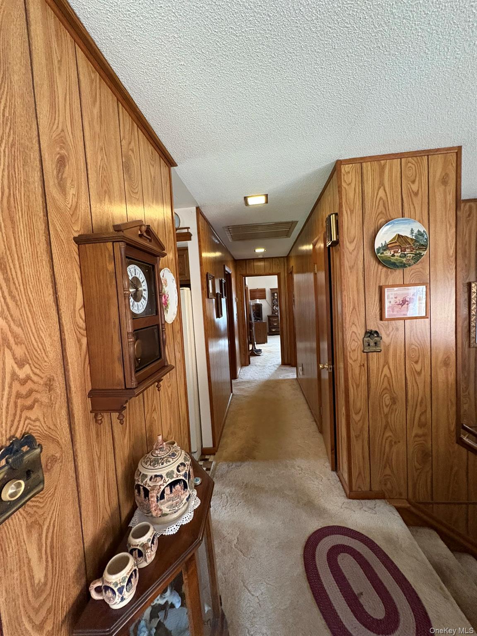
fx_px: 257
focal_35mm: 14
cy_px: 318
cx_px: 238
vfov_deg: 102.1
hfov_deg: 85.7
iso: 800
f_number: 2.2
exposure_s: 1/60
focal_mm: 2.22
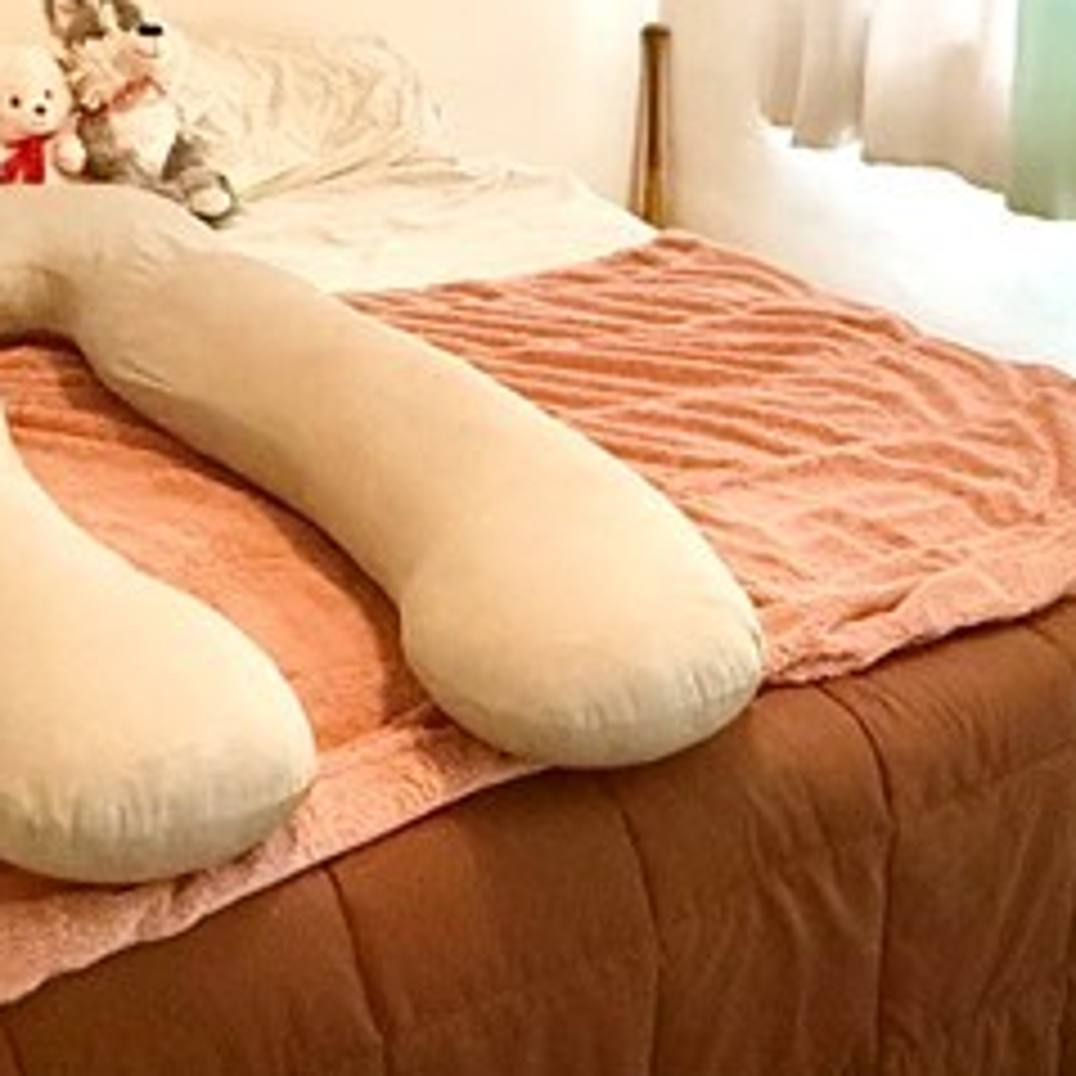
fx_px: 1864
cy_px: 18
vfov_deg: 30.1
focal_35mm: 53
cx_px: 387
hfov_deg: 32.0
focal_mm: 2.22
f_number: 2.2
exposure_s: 1/60
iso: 1250
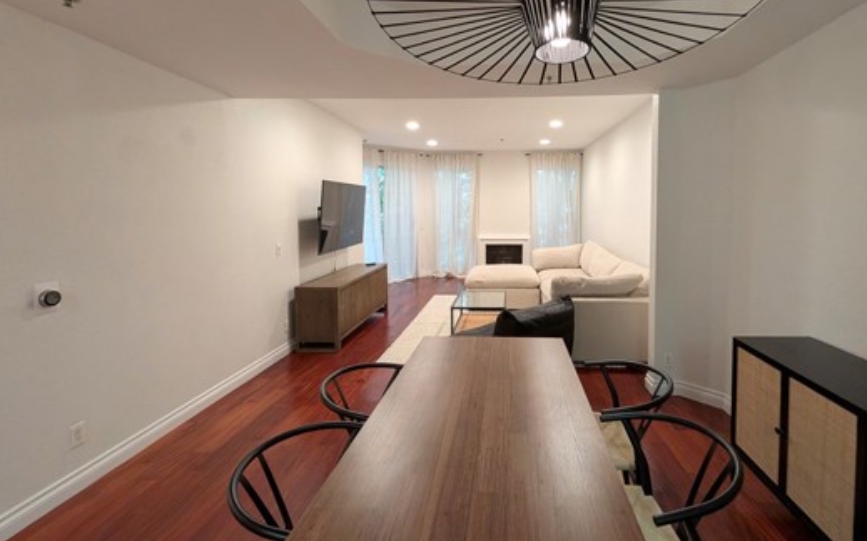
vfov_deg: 67.6
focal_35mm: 17
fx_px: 402
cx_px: 491
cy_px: 230
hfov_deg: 93.8
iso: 343
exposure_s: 1/40
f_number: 2.2
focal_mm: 1.54
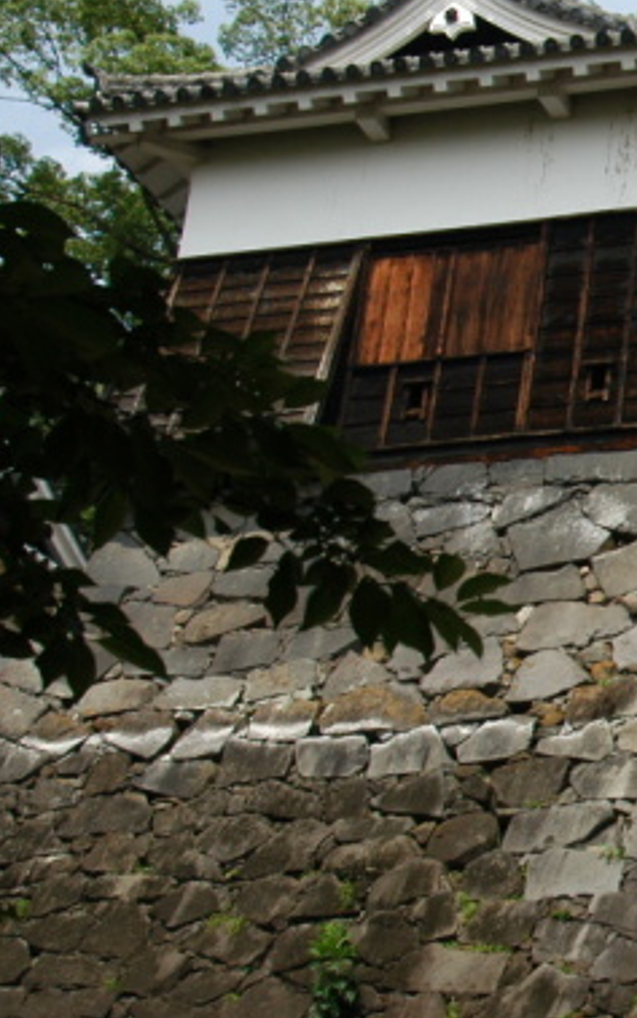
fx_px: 2749
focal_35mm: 99
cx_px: 1180
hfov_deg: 12.1
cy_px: 512
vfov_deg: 21.0
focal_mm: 24
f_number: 9
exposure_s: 1/320
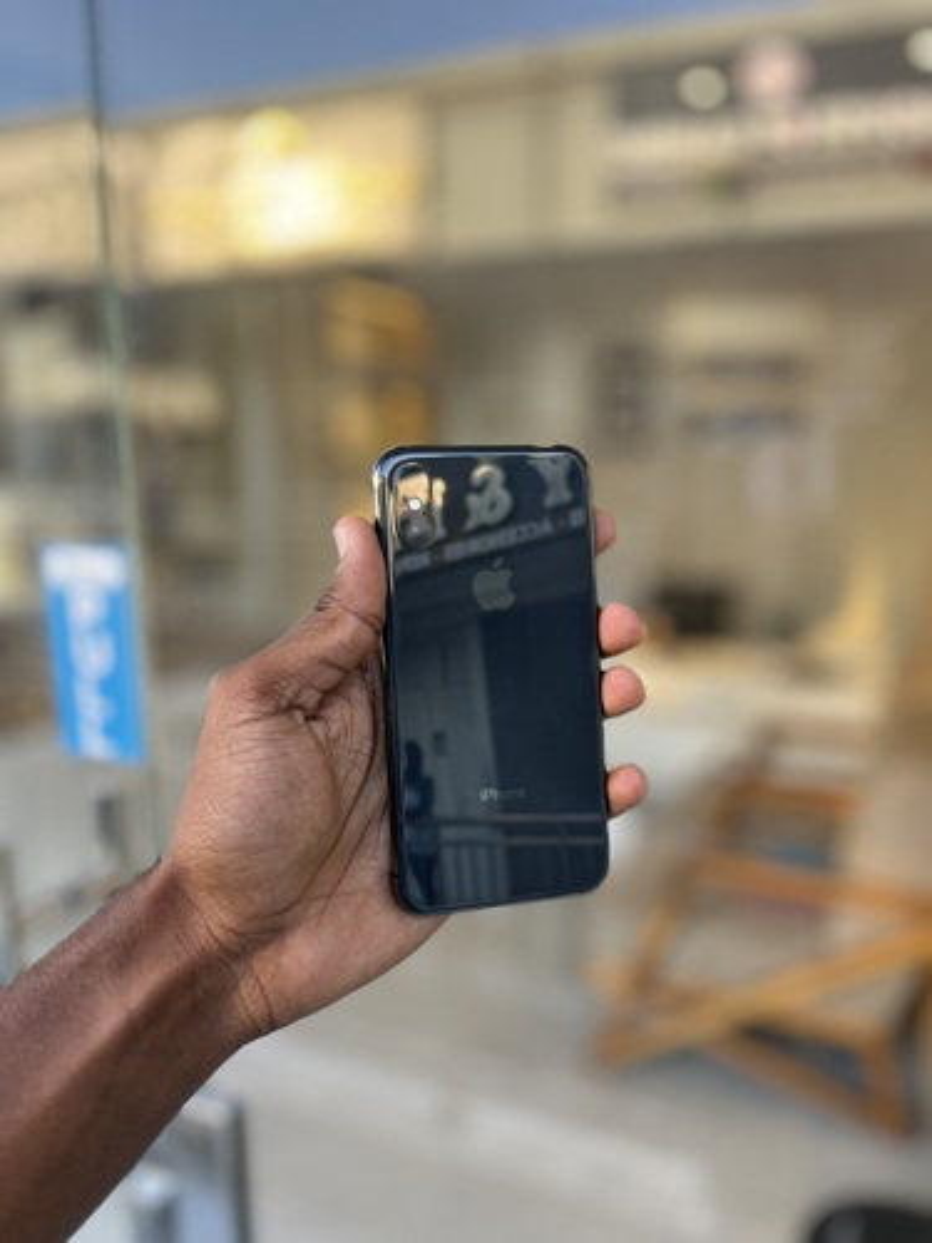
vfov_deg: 67.3
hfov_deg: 53.1
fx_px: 933
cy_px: 622
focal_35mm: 26
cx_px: 466
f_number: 1.6
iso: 32
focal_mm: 5.1
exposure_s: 1/100
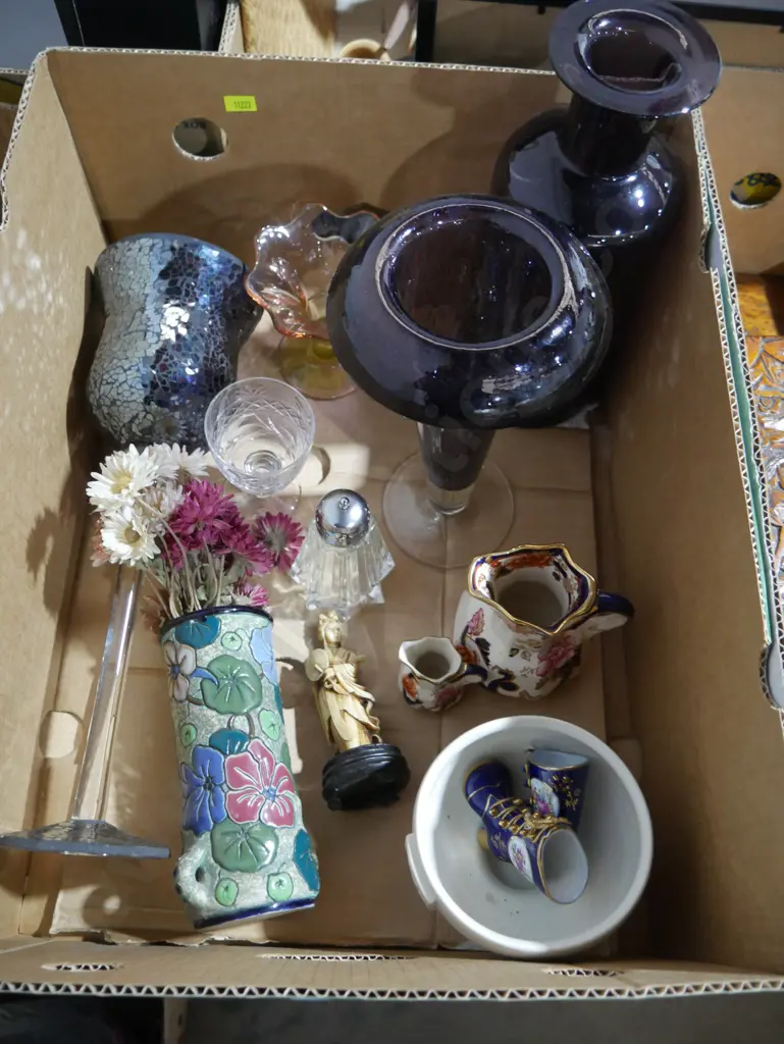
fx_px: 845
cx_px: 392
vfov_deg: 63.4
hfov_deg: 49.8
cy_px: 522
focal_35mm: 28
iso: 2000
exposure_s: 1/60
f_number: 3.5
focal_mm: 14
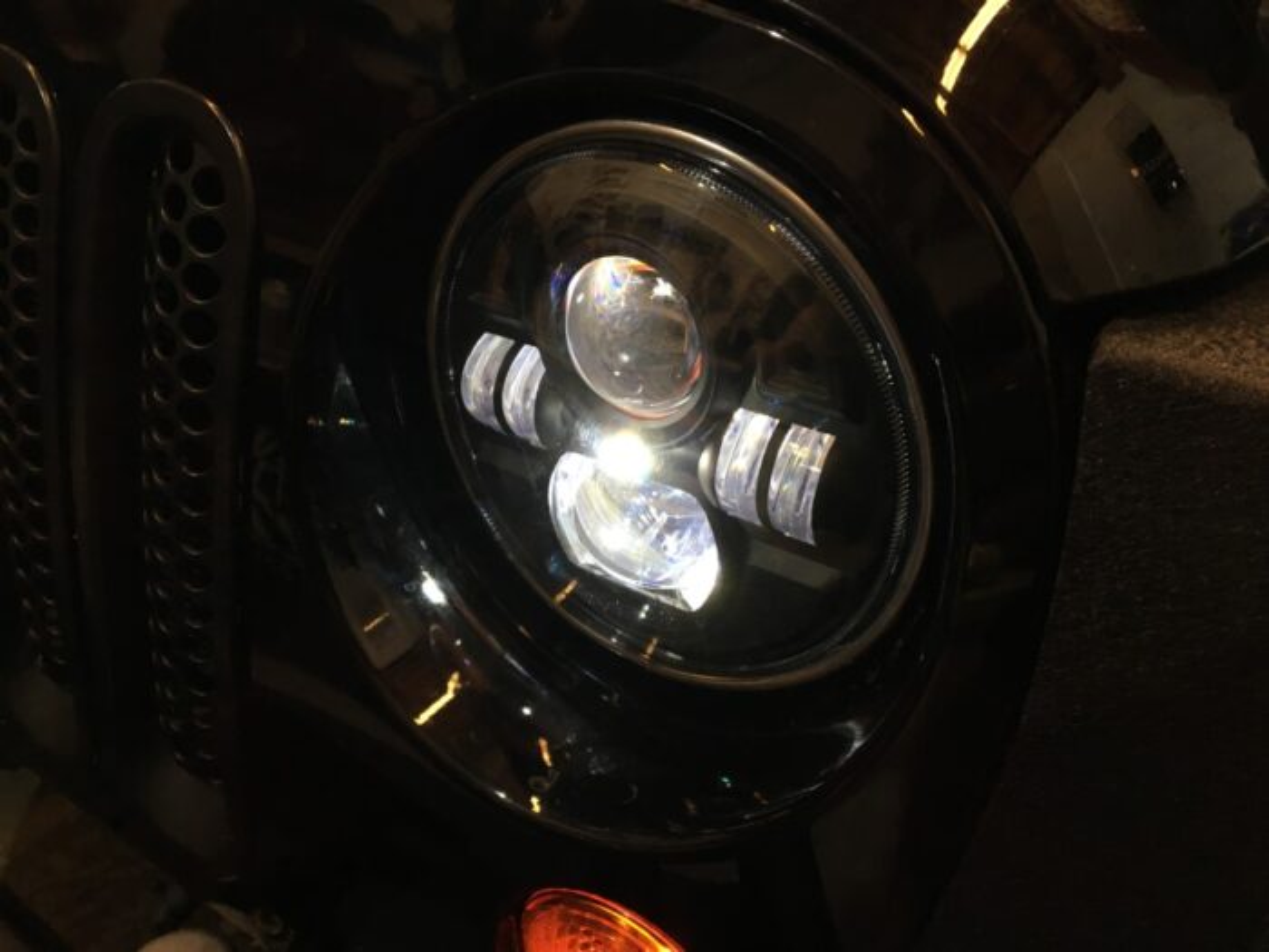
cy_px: 476
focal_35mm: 29
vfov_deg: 48.2
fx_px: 1063
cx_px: 634
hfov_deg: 61.7
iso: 32
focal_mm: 4.15
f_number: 2.2
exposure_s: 1/30
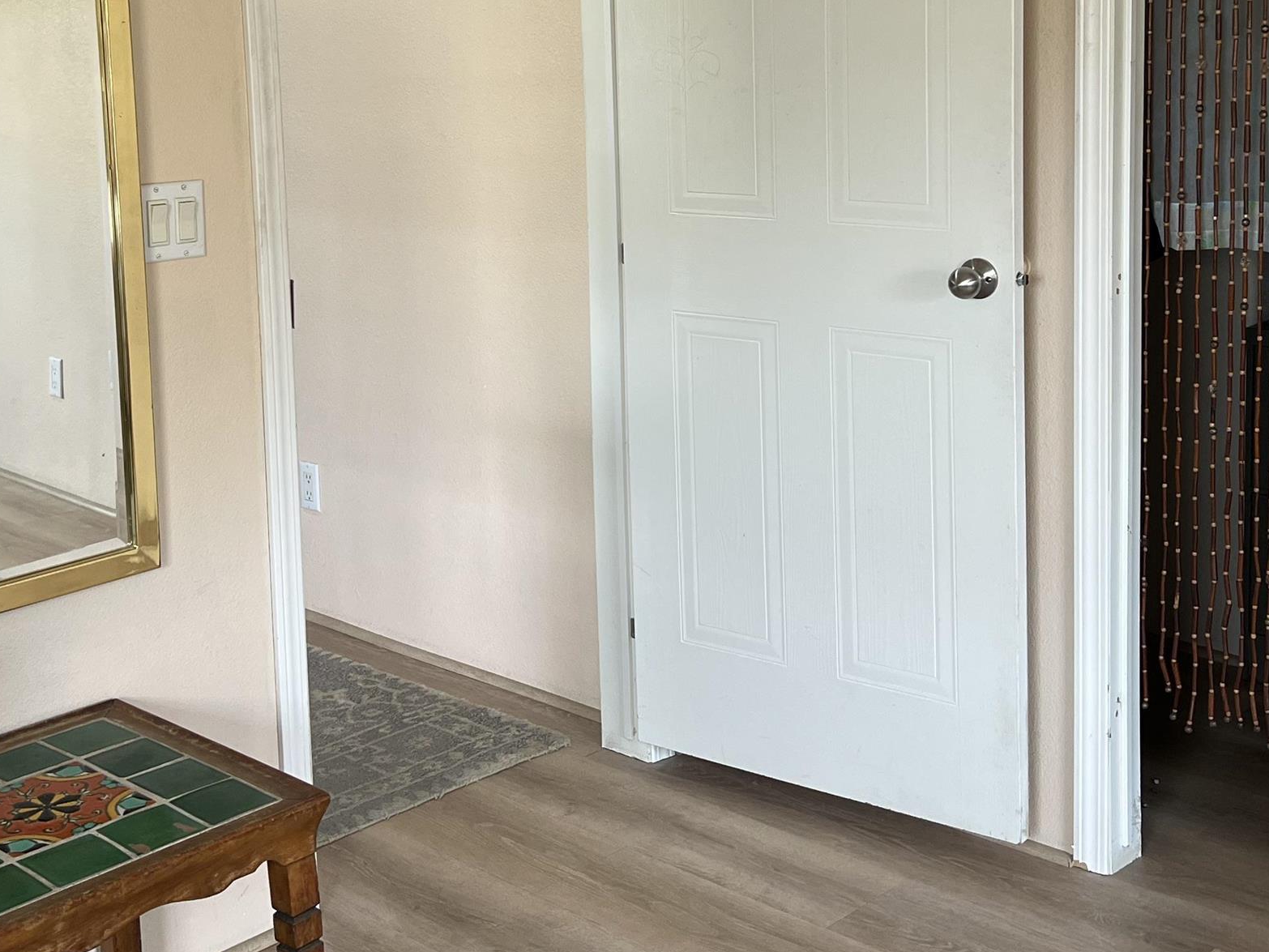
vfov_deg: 28.0
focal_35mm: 51
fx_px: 1870
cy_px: 193
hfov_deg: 37.5
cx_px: 599
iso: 80
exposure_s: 1/121
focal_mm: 5.7
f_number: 1.5
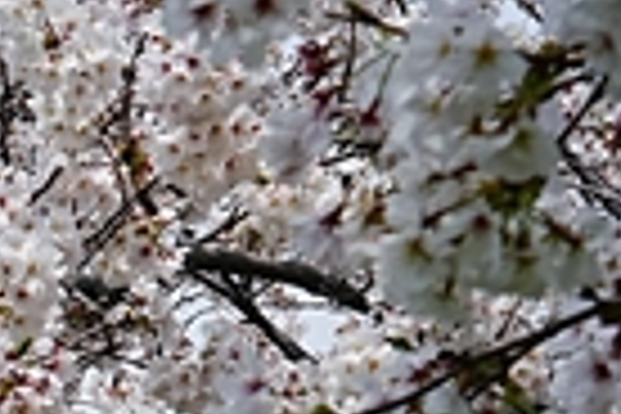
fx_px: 4692
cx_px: -1017
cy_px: 1145
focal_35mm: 272
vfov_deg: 4.9
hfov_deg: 7.0
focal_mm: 47
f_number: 13
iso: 100
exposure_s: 1/250
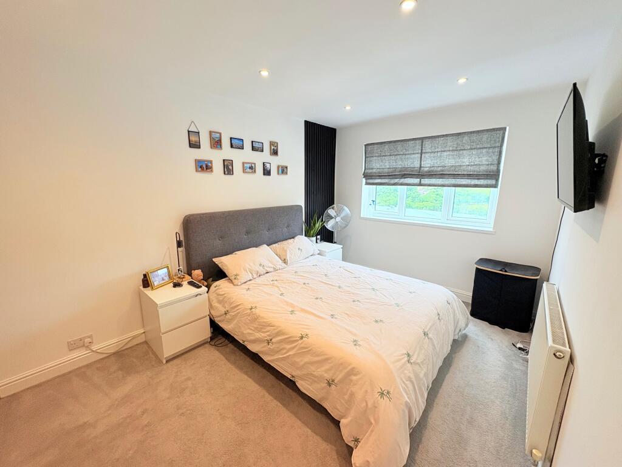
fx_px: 252
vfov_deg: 85.7
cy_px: 234
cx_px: 311
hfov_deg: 102.1
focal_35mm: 14
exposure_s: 1/100
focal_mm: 2.22
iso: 80
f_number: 2.2
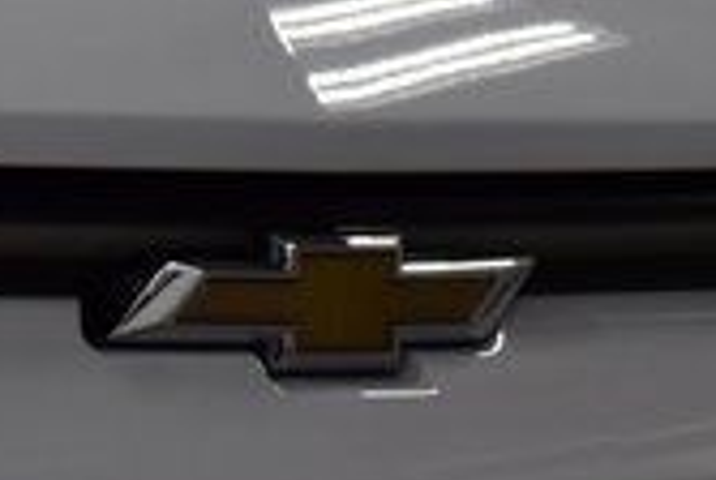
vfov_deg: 3.9
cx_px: 244
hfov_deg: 5.8
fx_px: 7093
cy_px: 499
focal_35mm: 356
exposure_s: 1/125
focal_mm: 62
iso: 1100
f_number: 9
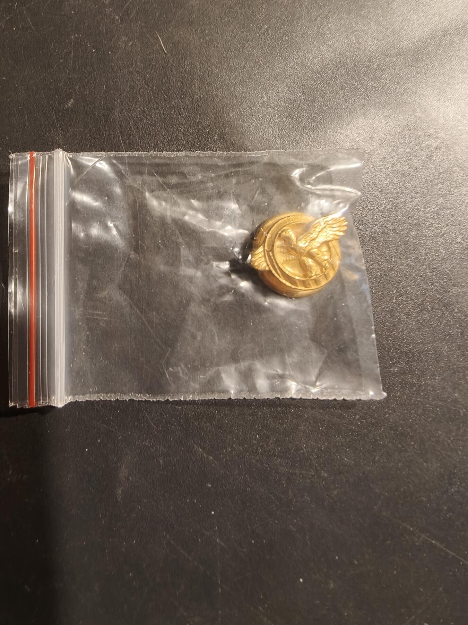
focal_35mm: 23
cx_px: 234
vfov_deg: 73.9
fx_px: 415
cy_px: 312
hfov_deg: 58.9
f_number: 2
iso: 125
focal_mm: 2.32
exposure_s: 1/50
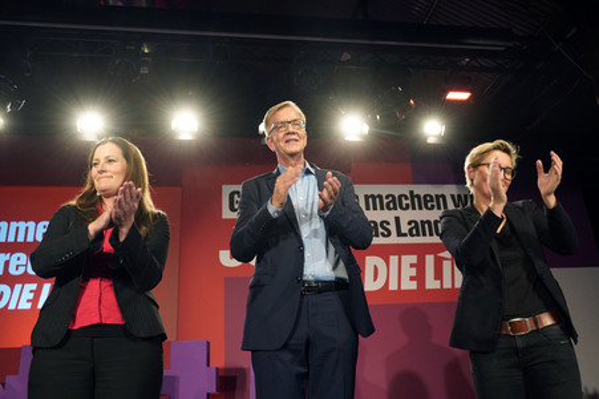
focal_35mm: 28
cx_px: 300
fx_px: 466
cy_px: 200
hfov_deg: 65.5
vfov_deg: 46.3
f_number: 6.3
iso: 2500
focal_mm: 28
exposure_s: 1/125
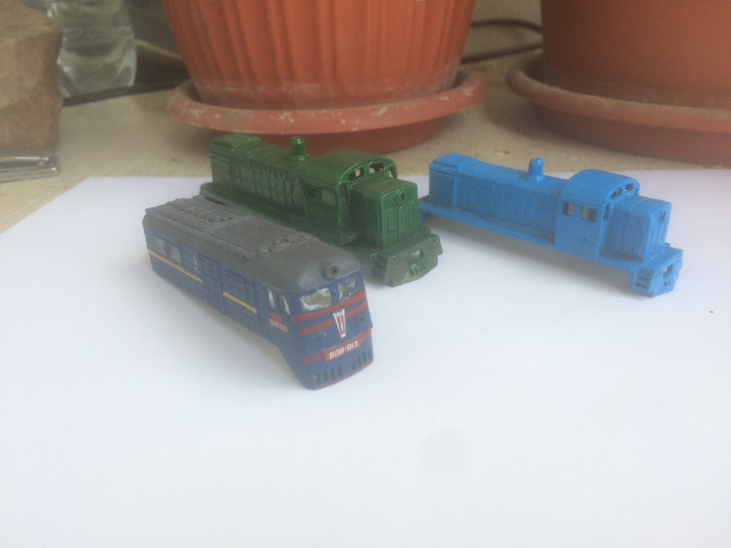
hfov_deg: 61.7
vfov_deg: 48.2
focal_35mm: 29
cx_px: 366
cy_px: 274
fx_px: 612
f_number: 2.2
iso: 32
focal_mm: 4.15
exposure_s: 1/101
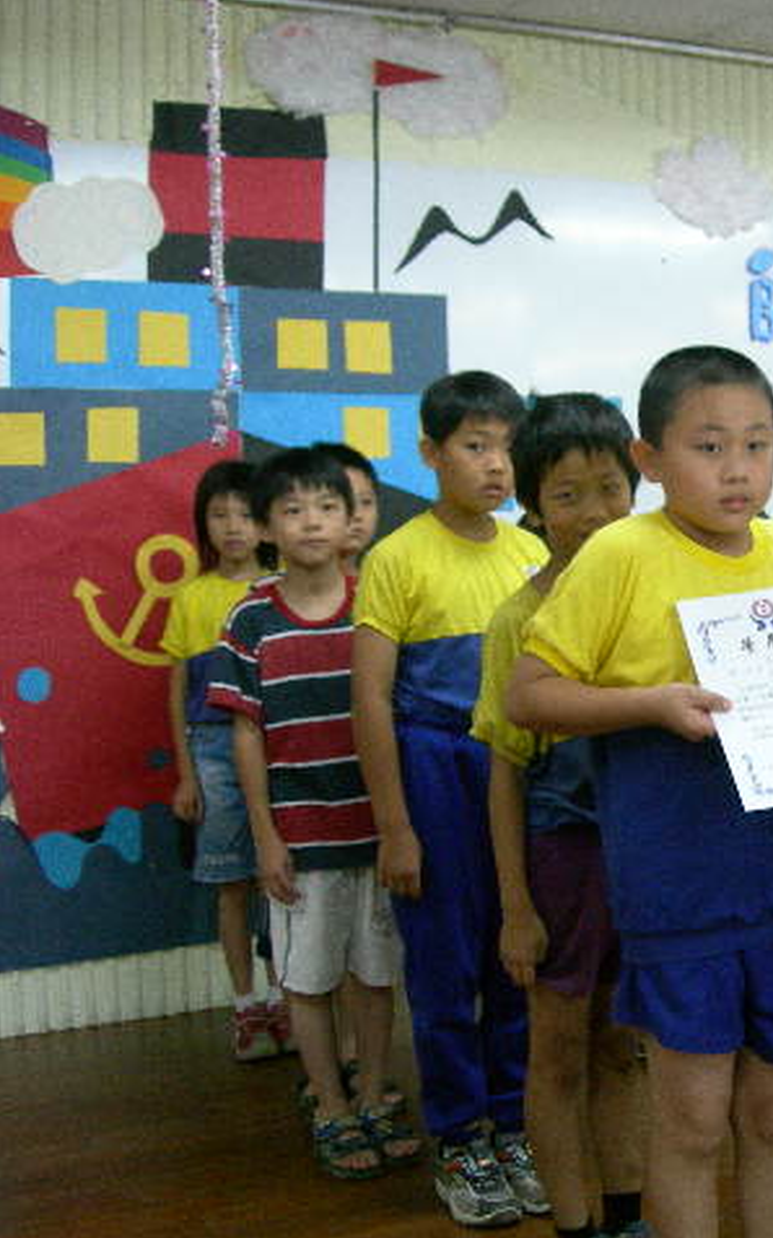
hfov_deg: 22.7
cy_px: 618
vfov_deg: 37.5
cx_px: 827
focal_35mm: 54
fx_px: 1821
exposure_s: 1/46
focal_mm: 7.8
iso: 400
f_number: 2.8
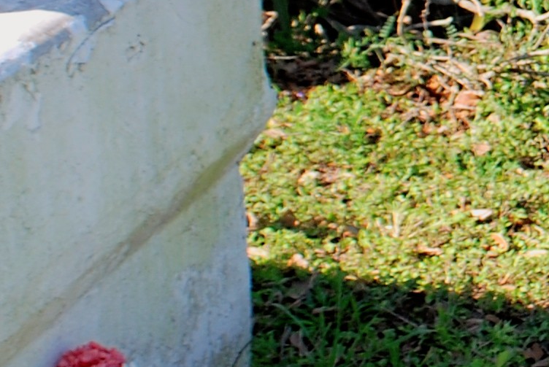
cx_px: 841
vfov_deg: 9.6
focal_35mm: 139
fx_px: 2122
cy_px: -177
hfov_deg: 13.8
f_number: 5.6
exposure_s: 1/125
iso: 100
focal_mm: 18
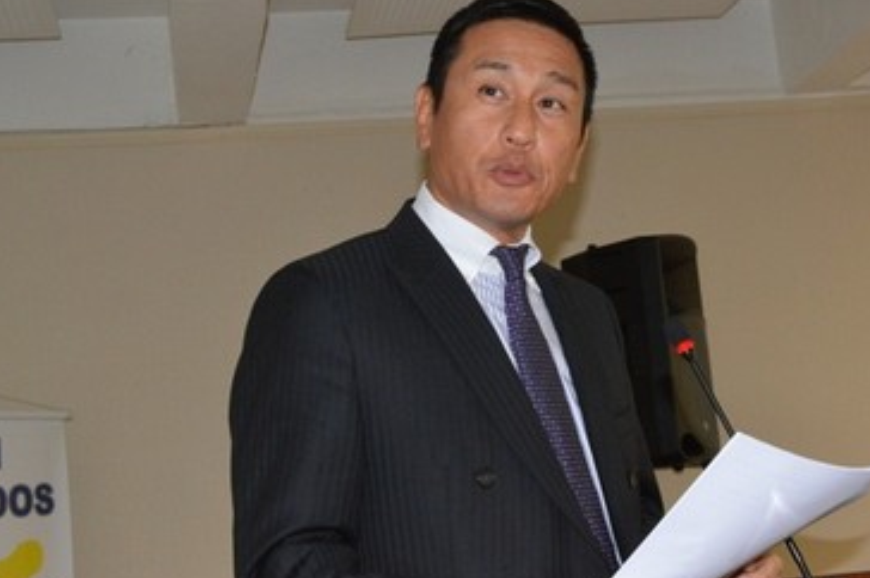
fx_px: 1594
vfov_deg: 20.6
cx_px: 526
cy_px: 248
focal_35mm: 66
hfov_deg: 30.4
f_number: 11
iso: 6400
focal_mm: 50
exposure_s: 1/60
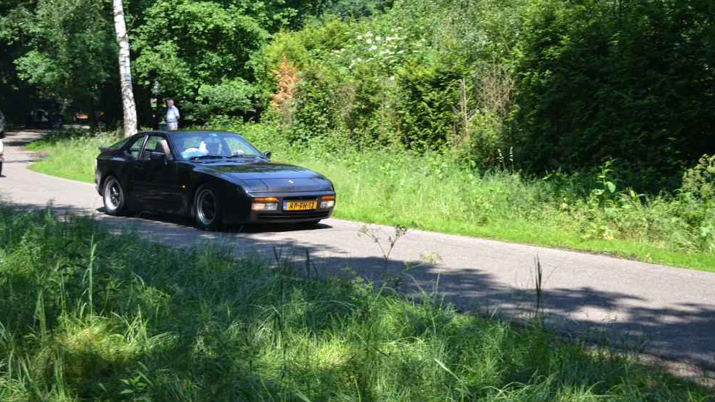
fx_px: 1080
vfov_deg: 21.0
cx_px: 356
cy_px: 167
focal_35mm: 57
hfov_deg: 36.6
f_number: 5.6
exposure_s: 1/125
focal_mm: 36
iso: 100
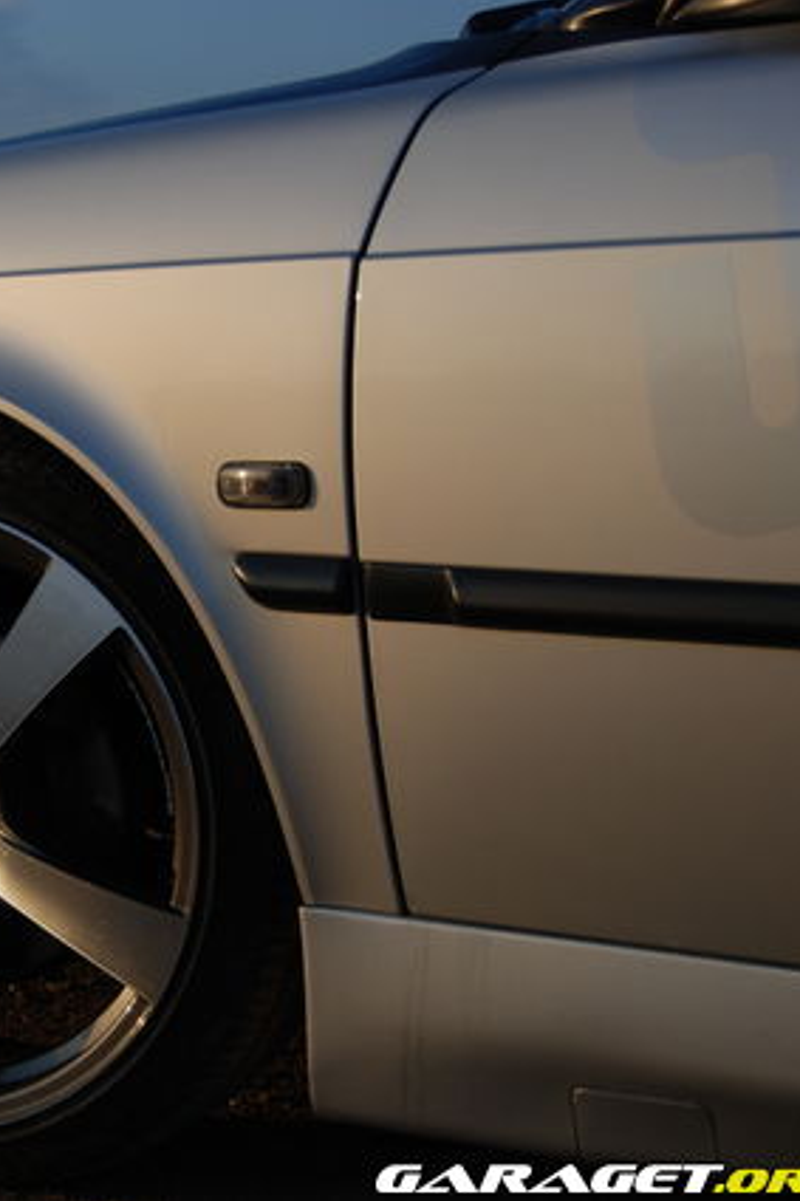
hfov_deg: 15.5
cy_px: 602
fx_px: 2869
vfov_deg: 23.7
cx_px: -45
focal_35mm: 86
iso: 100
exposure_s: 1/500
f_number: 4.8
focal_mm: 38
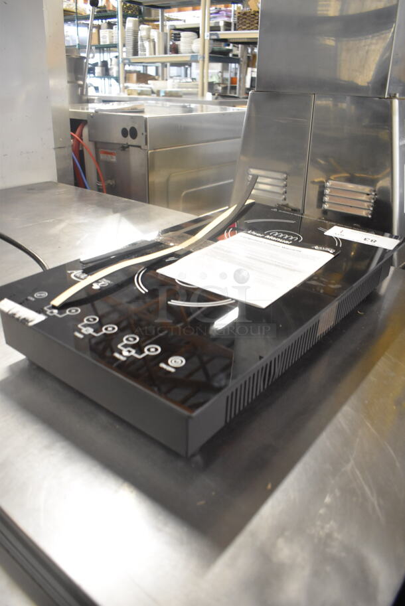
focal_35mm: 27
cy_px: 303
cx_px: 202
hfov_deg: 48.0
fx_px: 455
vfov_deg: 67.3
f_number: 4
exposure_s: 1/30
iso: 2000
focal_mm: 18
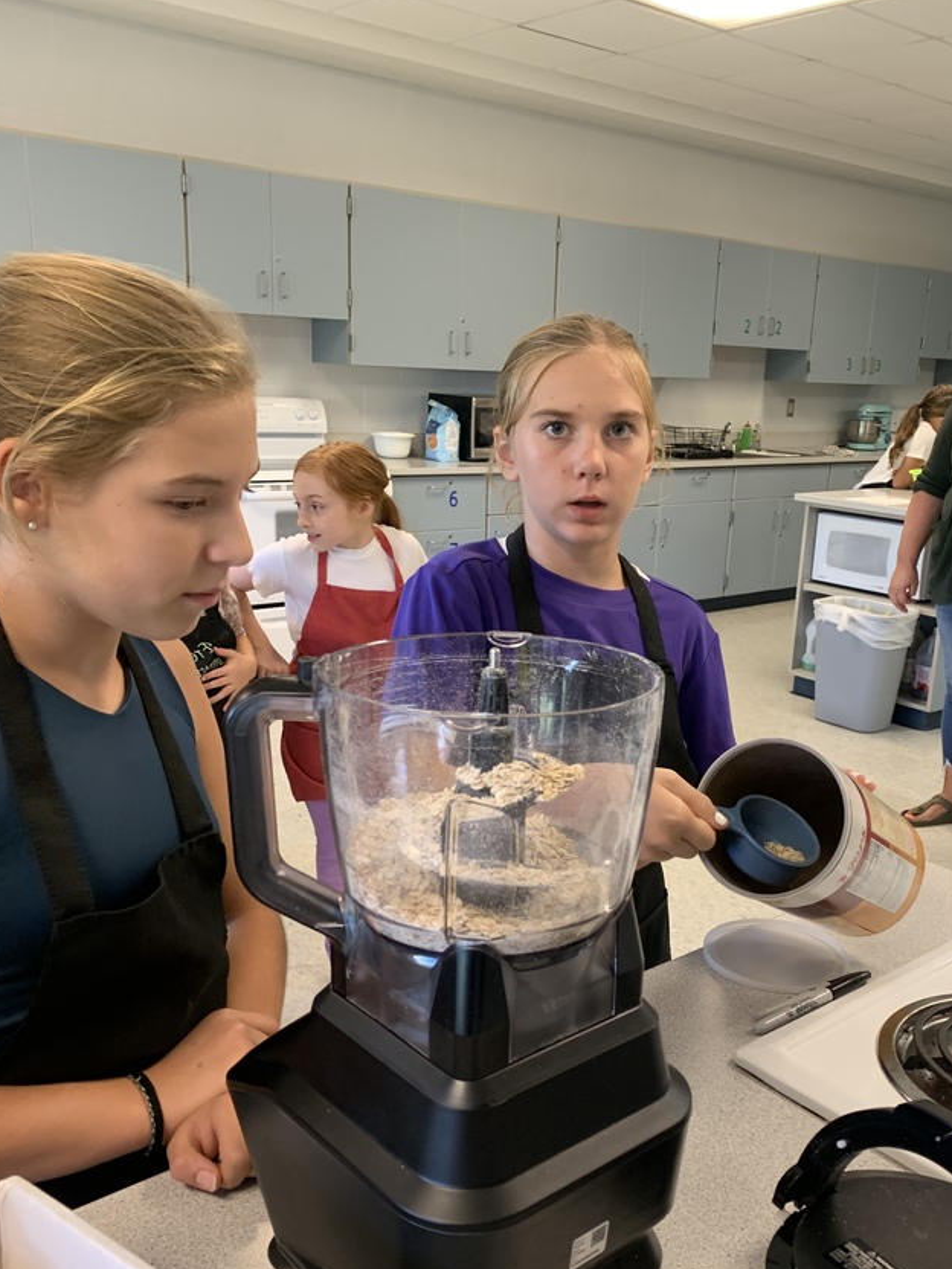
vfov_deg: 56.6
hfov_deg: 43.9
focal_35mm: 32
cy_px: 726
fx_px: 1173
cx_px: 578
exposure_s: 1/60
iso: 125
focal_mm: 4.25
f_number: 1.8
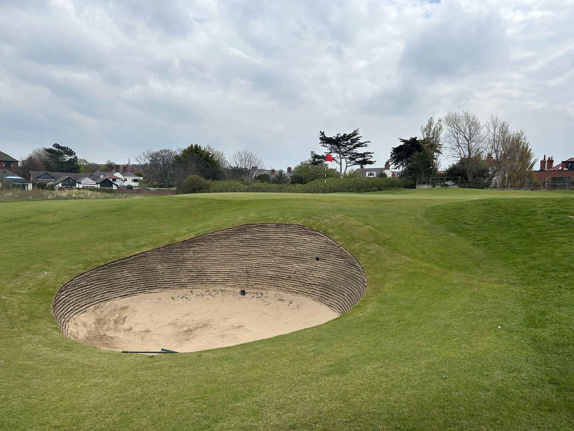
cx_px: 287
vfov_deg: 53.1
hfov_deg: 67.3
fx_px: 431
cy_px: 216
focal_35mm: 26
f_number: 1.5
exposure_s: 1/5076
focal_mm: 5.7
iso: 50
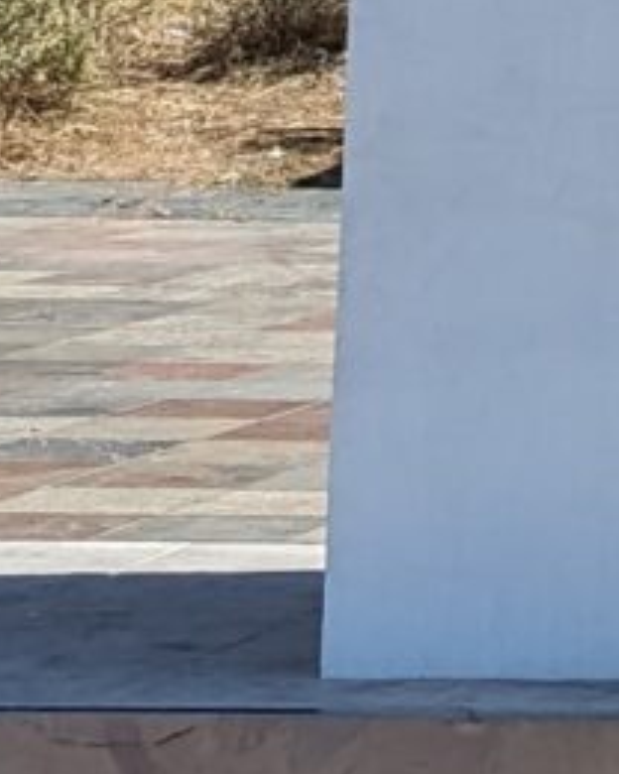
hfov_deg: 5.7
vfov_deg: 8.2
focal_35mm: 231
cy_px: -333
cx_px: 2524
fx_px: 5290
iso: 52
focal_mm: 6.81
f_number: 1.85
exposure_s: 1/2833
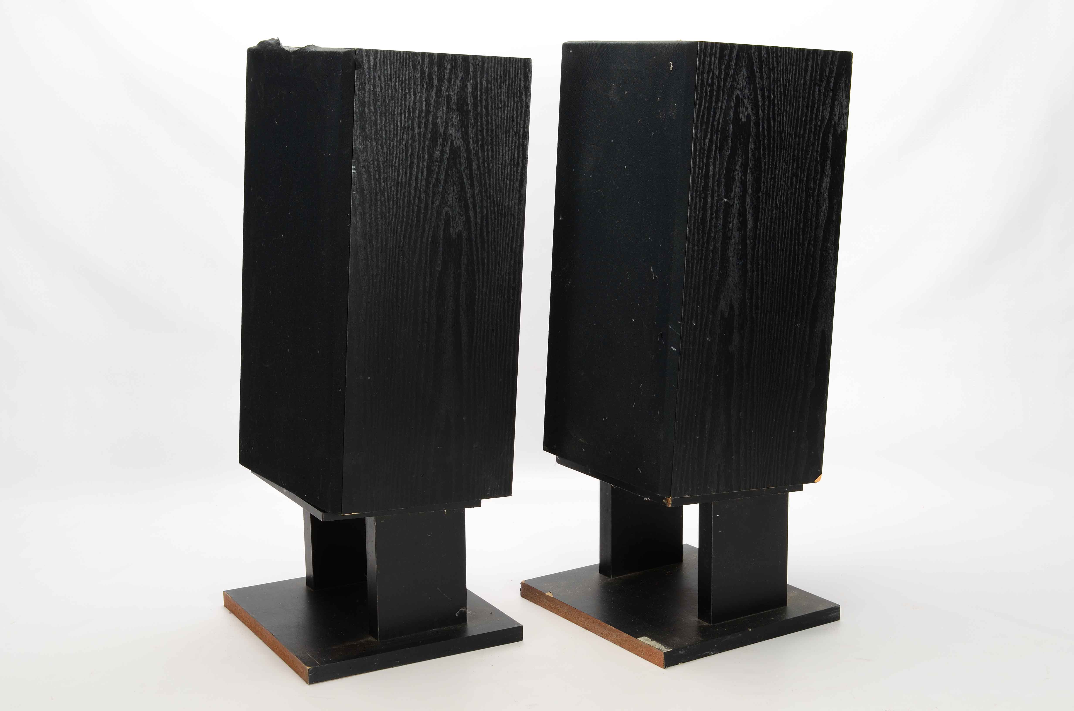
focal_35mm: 57
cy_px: 356
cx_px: 537
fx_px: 1697
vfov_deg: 23.7
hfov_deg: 35.1
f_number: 13
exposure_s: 1/160
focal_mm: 38
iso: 100
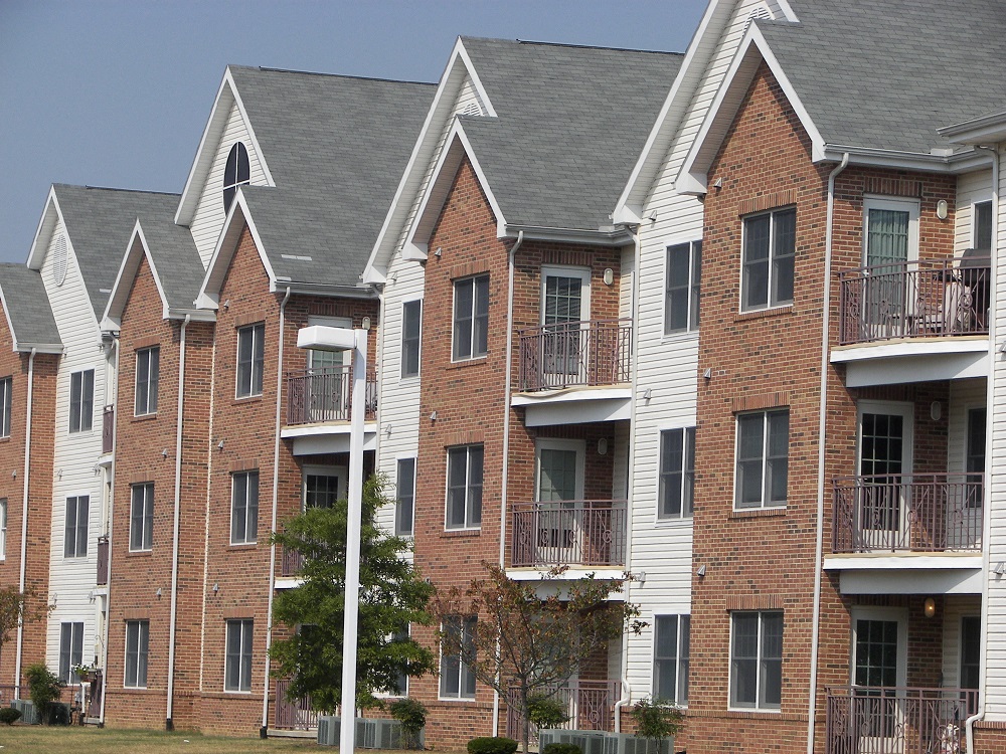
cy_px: 377
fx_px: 4272
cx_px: 503
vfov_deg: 10.1
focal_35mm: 147
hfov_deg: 13.4
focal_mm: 24.4
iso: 64
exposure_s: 1/1000
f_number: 4.5
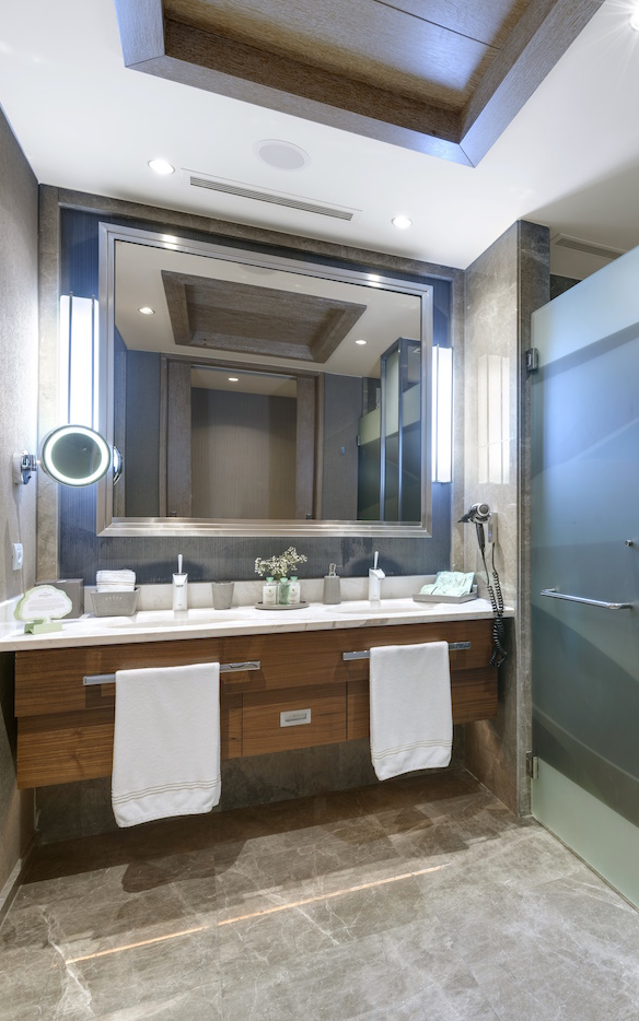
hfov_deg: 51.8
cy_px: 509
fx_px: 613
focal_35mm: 22
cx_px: 506
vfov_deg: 79.6
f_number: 11
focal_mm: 14
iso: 100
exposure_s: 6
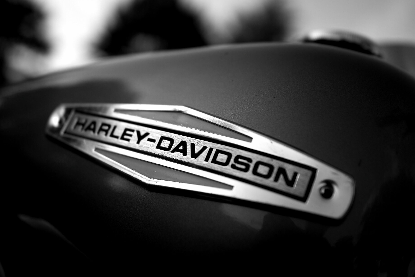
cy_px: 138
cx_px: 208
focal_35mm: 36
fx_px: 415
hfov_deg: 53.1
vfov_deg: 36.9
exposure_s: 1/2500
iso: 100
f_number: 1.8
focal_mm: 24
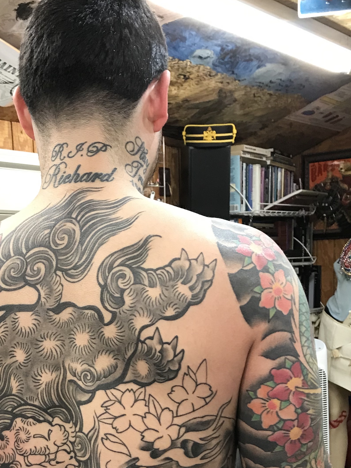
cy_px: 368
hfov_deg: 27.2
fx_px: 716
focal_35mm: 53
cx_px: 91
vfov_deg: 35.1
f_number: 1.8
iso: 40
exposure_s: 1/30
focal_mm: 3.99
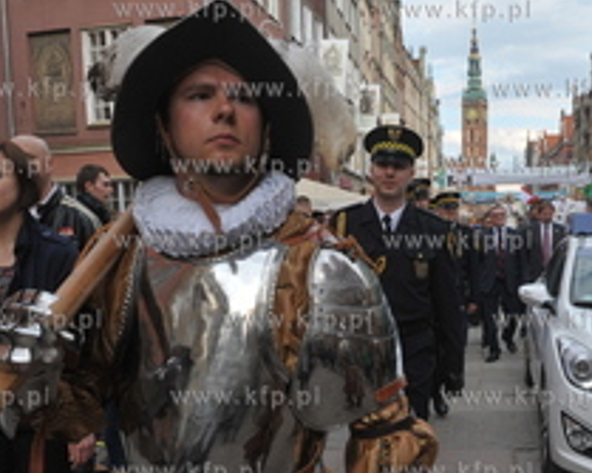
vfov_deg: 34.1
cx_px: 397
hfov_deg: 42.3
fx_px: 753
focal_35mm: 43
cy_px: 357
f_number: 5.6
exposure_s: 1/800
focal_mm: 24
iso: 640
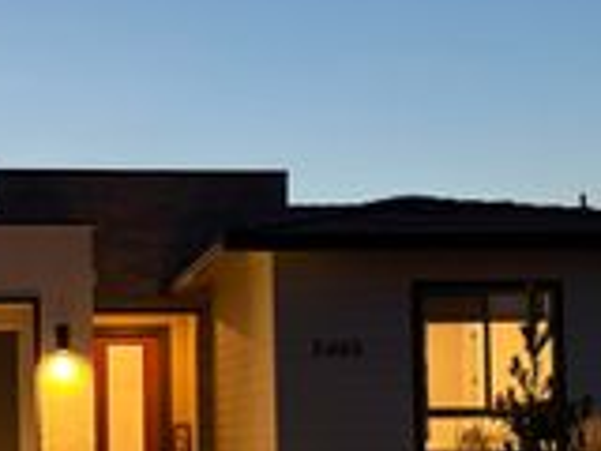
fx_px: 1302
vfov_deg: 19.4
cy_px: 378
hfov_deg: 25.5
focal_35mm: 75
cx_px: 105
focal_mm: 6.76
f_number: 1.78
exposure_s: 1/40
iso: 640
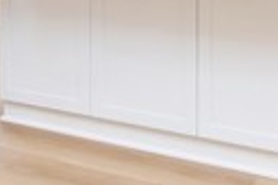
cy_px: -104
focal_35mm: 70
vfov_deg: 17.2
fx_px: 540
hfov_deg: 28.3
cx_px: 222
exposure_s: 1/125
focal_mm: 14
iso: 200
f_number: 5.6
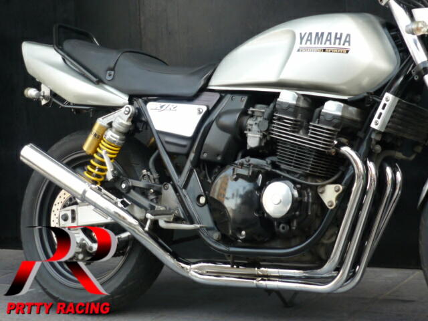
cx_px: 214
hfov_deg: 26.0
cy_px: 160
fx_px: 927
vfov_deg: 19.6
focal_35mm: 75
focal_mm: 7.8
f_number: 3.1
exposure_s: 1/50
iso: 100
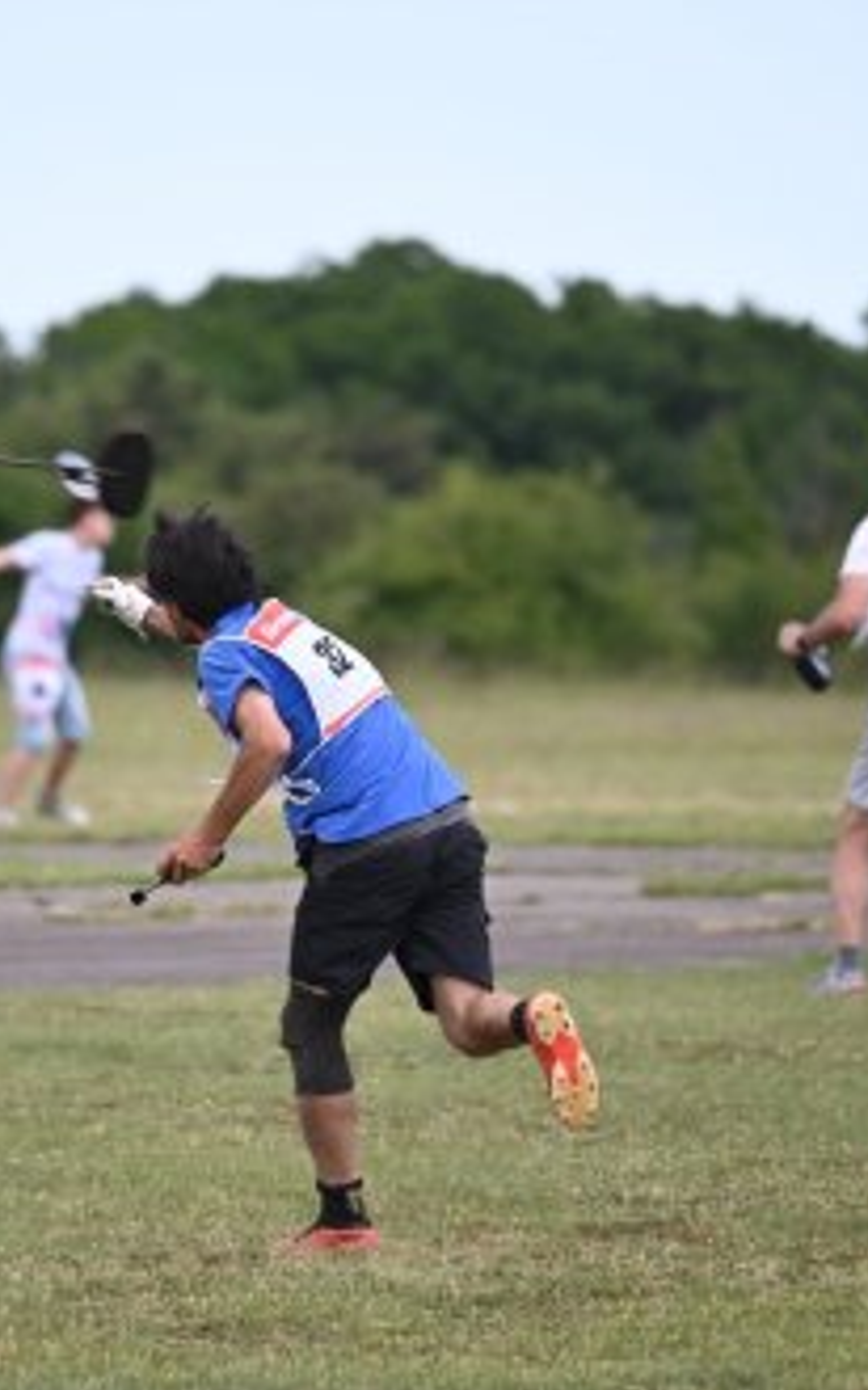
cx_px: 280
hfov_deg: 2.4
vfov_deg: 3.9
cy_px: 695
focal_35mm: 538
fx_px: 20381
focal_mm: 350
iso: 500
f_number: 6.3
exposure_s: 1/1000
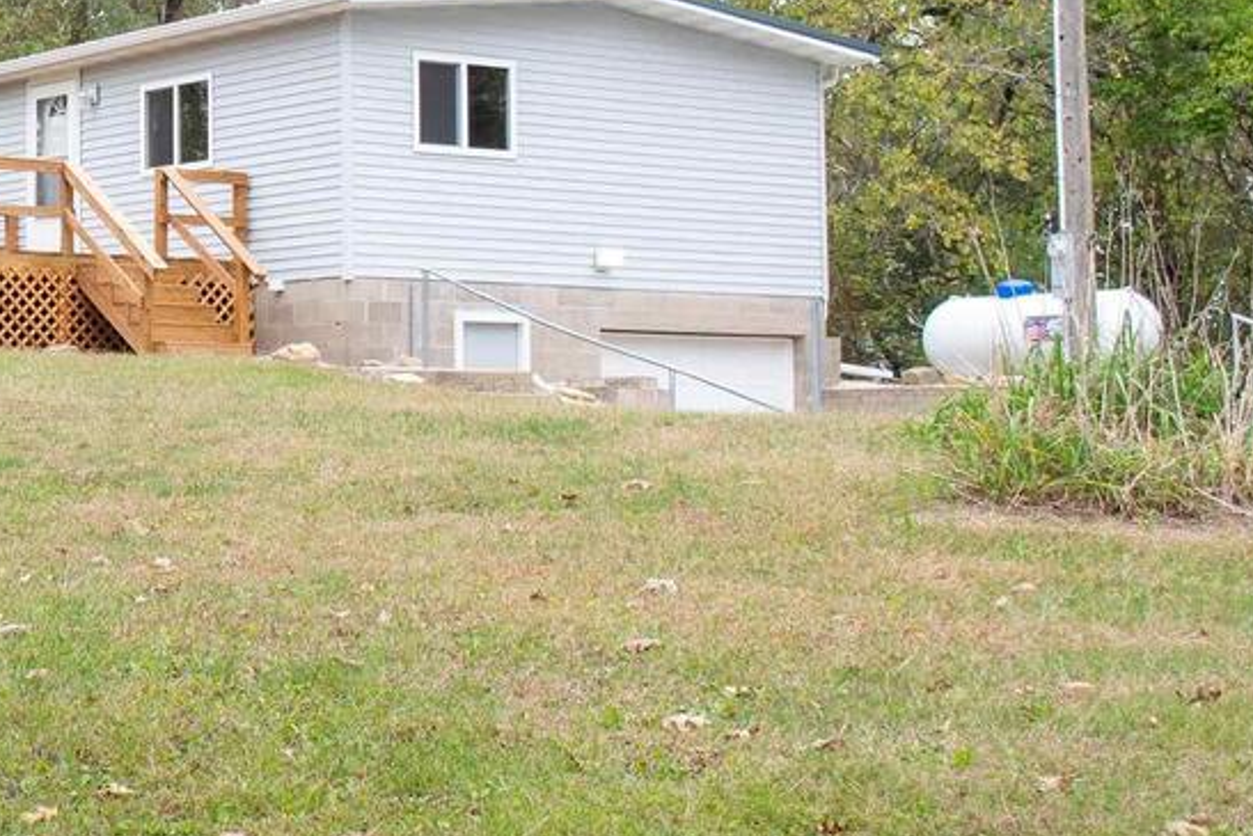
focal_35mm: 80
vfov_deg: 16.9
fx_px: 2785
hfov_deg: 24.3
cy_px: 147
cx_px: 23
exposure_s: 1/160
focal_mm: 18
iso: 160
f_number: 4
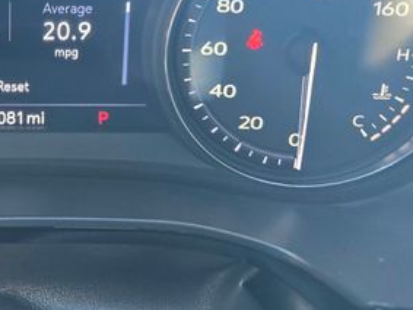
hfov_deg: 33.2
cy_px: 6
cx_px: -18
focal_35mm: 52
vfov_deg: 26.6
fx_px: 620
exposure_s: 1/50
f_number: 1.7
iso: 100
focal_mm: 6.3
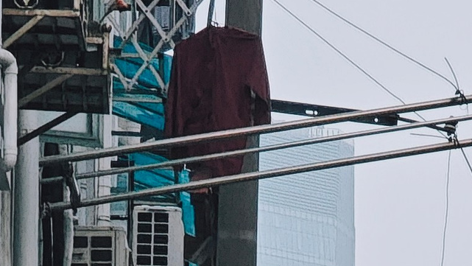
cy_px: 901
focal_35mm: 696
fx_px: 8713
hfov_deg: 3.1
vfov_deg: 1.7
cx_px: 376
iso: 640
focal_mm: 19.4
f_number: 2.5
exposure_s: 1/350
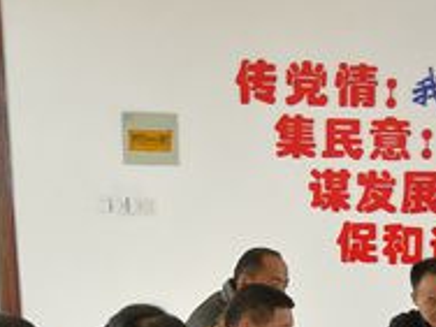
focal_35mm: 86
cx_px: 424
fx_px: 1083
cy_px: 478
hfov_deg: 22.0
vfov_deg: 15.9
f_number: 2.2
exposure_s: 1/100
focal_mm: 3.95
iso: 80
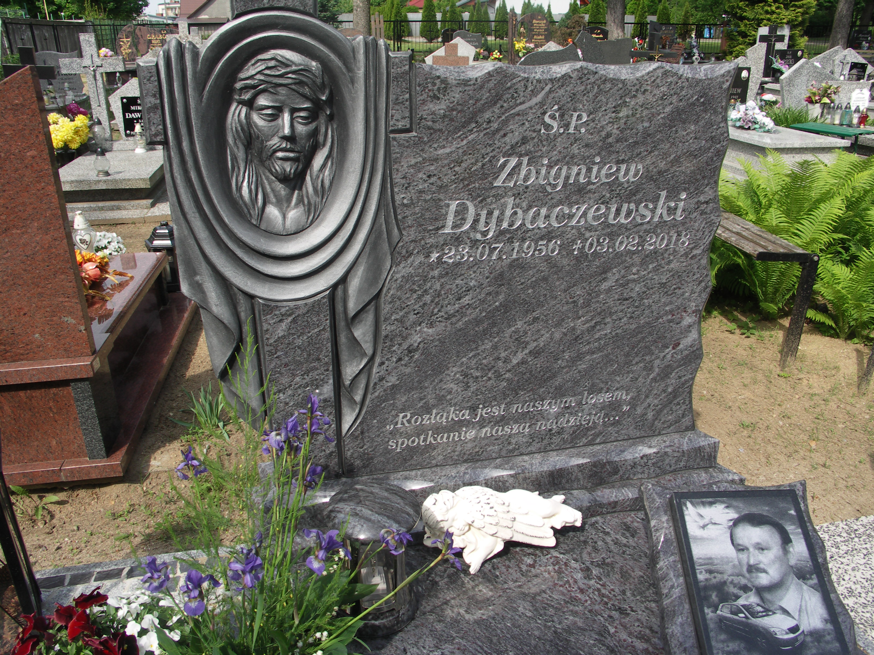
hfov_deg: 60.0
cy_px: 328
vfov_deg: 46.8
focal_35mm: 30
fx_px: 757
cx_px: 437
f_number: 5.6
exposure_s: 1/200
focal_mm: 7.8
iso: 50
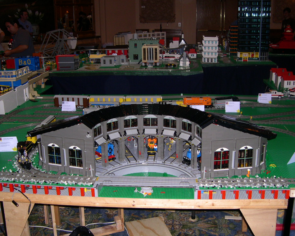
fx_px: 349
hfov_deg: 45.8
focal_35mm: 40
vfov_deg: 37.3
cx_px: 151
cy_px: 117
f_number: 2.8
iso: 161
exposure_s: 1/60
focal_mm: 8
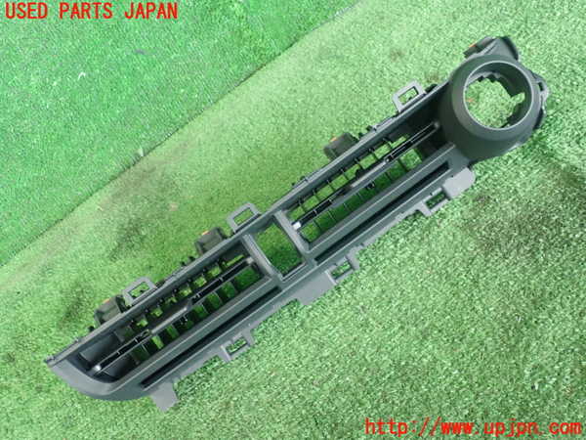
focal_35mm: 40
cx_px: 293
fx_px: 677
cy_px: 220
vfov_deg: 36.0
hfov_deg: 46.8
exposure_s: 1/25
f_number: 2.8
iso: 800
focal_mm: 7.34
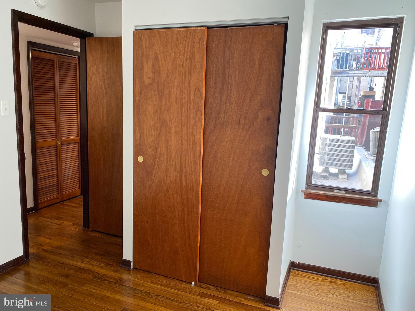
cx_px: 208
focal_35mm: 26
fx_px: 312
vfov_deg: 53.1
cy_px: 156
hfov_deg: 67.3
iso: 125
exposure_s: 1/121
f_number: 1.8
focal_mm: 4.25
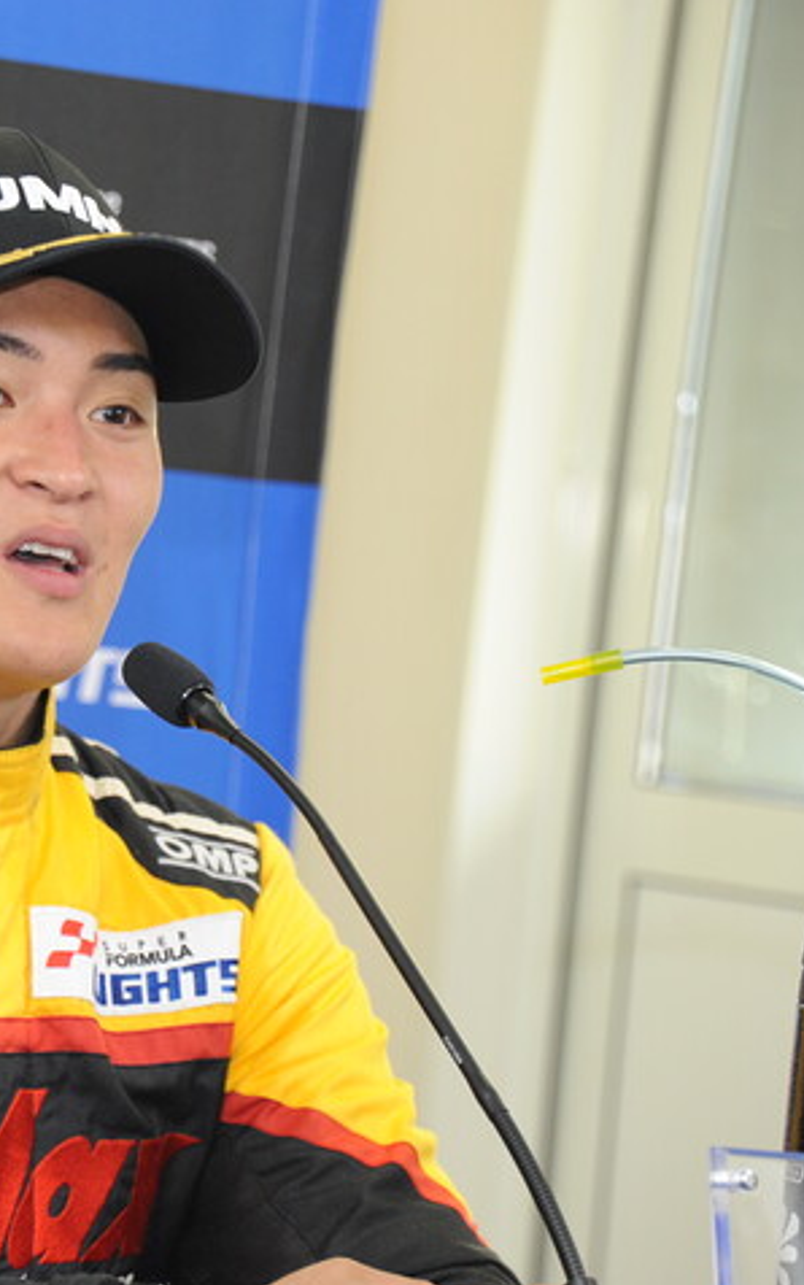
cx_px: 62
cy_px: 642
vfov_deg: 9.1
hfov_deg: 5.7
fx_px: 8089
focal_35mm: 231
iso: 1600
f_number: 8
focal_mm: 150
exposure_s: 1/60
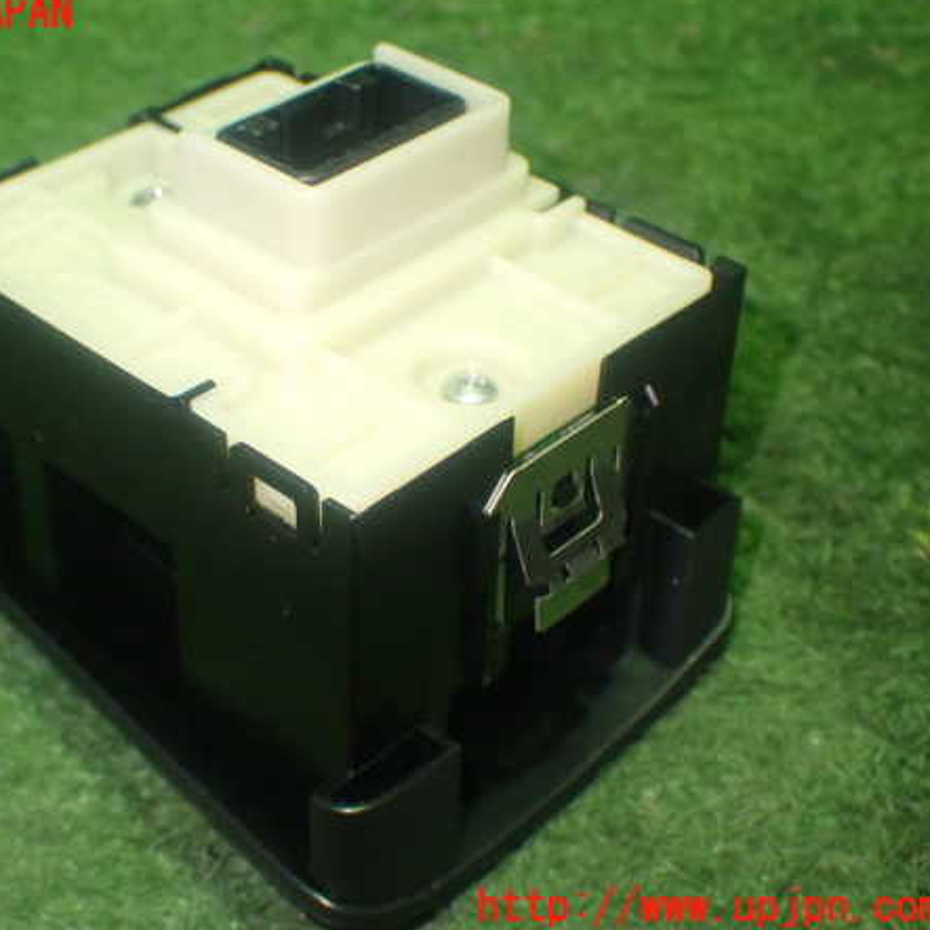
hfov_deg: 28.5
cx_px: 322
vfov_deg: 28.6
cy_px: 461
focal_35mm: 60
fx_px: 1824
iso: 800
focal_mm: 9.01
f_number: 3.2
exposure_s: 1/40
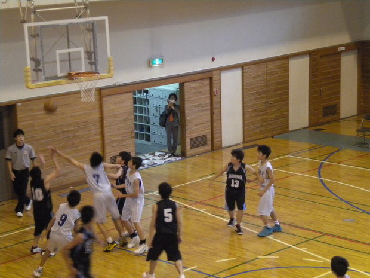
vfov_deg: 15.4
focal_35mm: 96
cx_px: 185
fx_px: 1026
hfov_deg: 20.4
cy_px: 139
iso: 800
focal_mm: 17.3
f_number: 5.7
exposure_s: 1/43
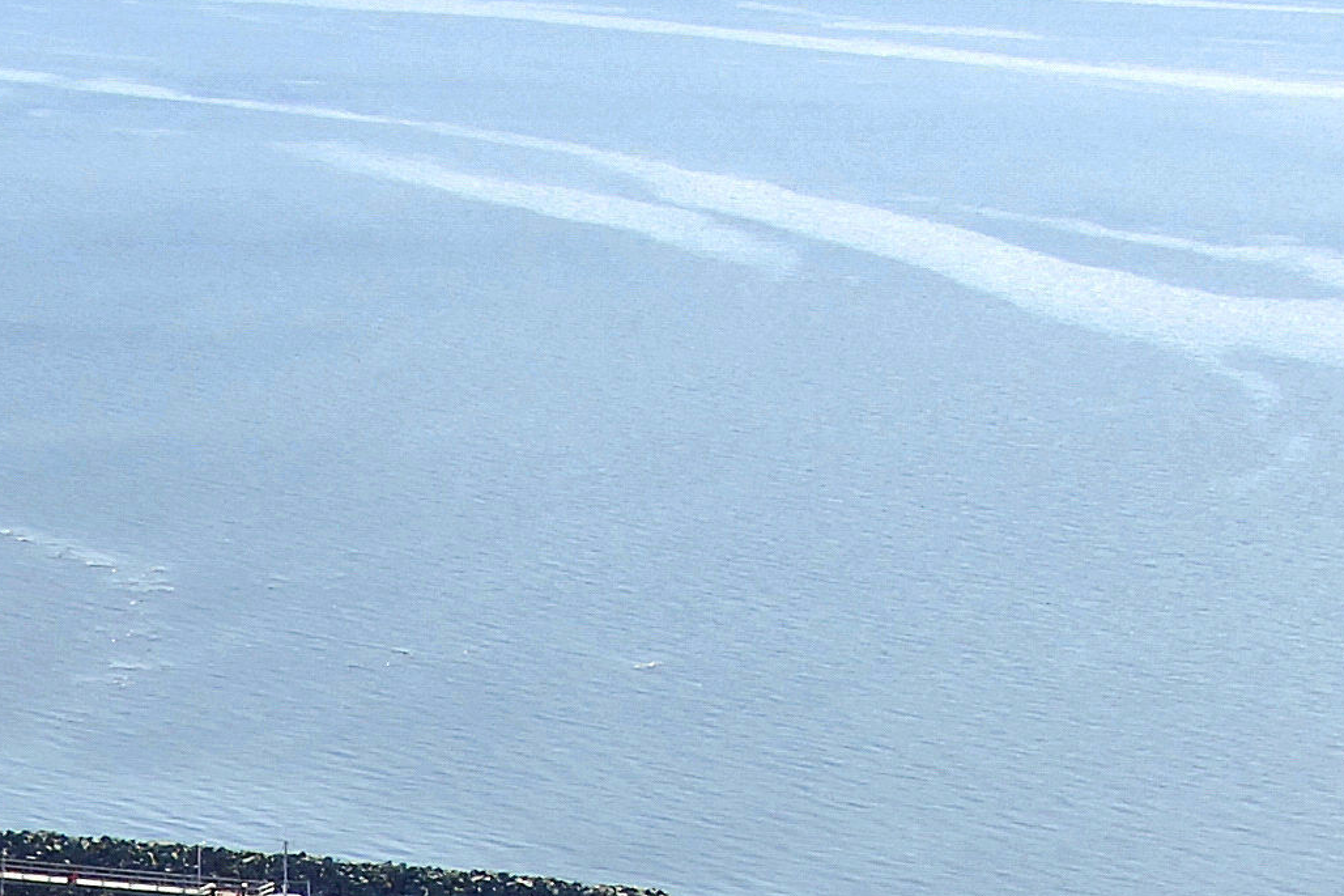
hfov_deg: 11.5
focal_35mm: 175
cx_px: -227
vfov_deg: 7.7
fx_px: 6532
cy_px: 1456
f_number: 6.3
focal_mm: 28
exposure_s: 1/1000
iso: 400
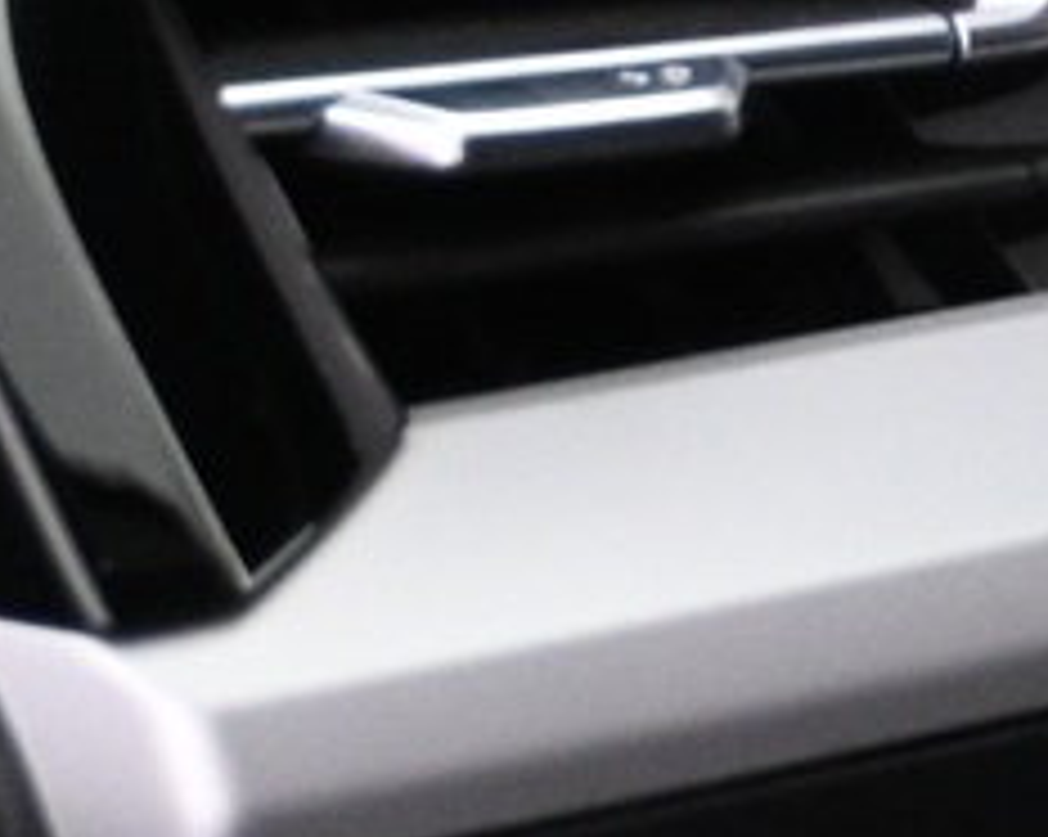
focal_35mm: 270
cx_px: 3477
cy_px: -108
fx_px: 8356
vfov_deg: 5.7
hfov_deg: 6.4
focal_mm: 27.5
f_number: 4.5
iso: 1600
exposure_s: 1/15
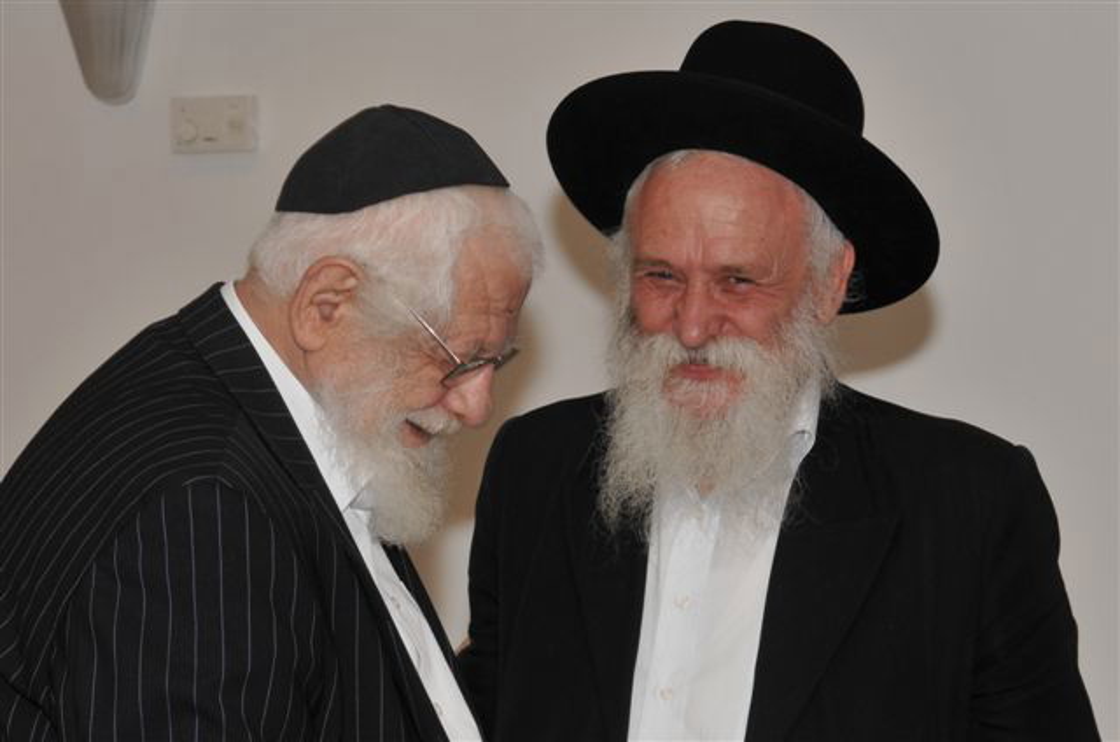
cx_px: 560
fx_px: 2562
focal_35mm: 82
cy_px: 371
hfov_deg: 24.7
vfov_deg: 16.5
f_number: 8
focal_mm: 55
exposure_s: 1/60
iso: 200
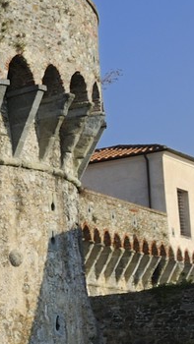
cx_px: -574
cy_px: 339
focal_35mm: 115
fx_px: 1051
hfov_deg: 7.5
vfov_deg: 18.2
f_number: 9
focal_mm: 24
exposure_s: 1/250
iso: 200
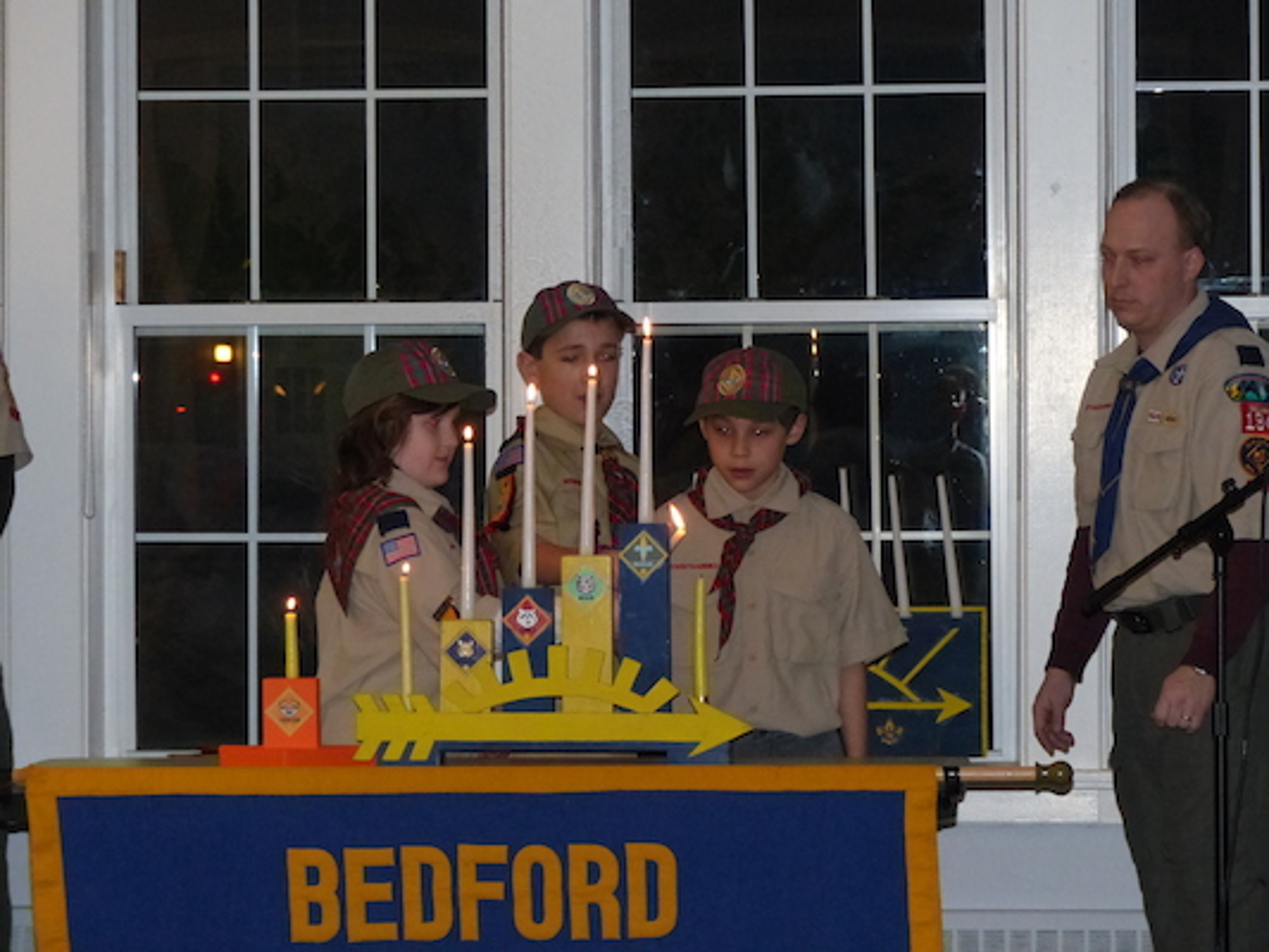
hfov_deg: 13.4
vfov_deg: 10.1
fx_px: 5390
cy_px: 476
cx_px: 634
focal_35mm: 147
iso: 800
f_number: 2.8
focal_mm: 26.5
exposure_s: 1/80
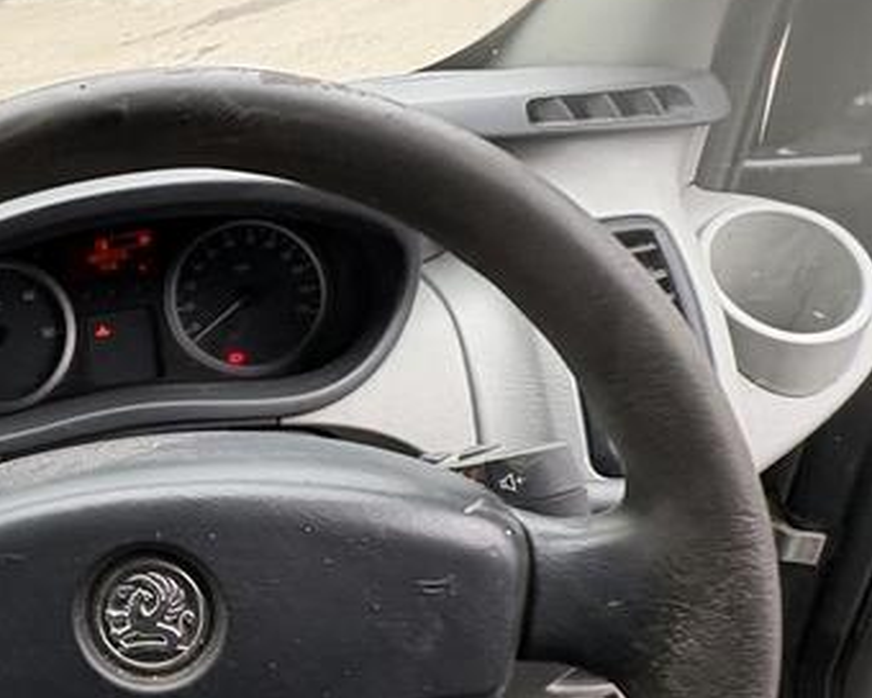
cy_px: 454
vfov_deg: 40.7
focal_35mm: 36
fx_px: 929
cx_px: -28
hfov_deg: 42.4
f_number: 2.2
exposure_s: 1/116
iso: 100
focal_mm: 2.22
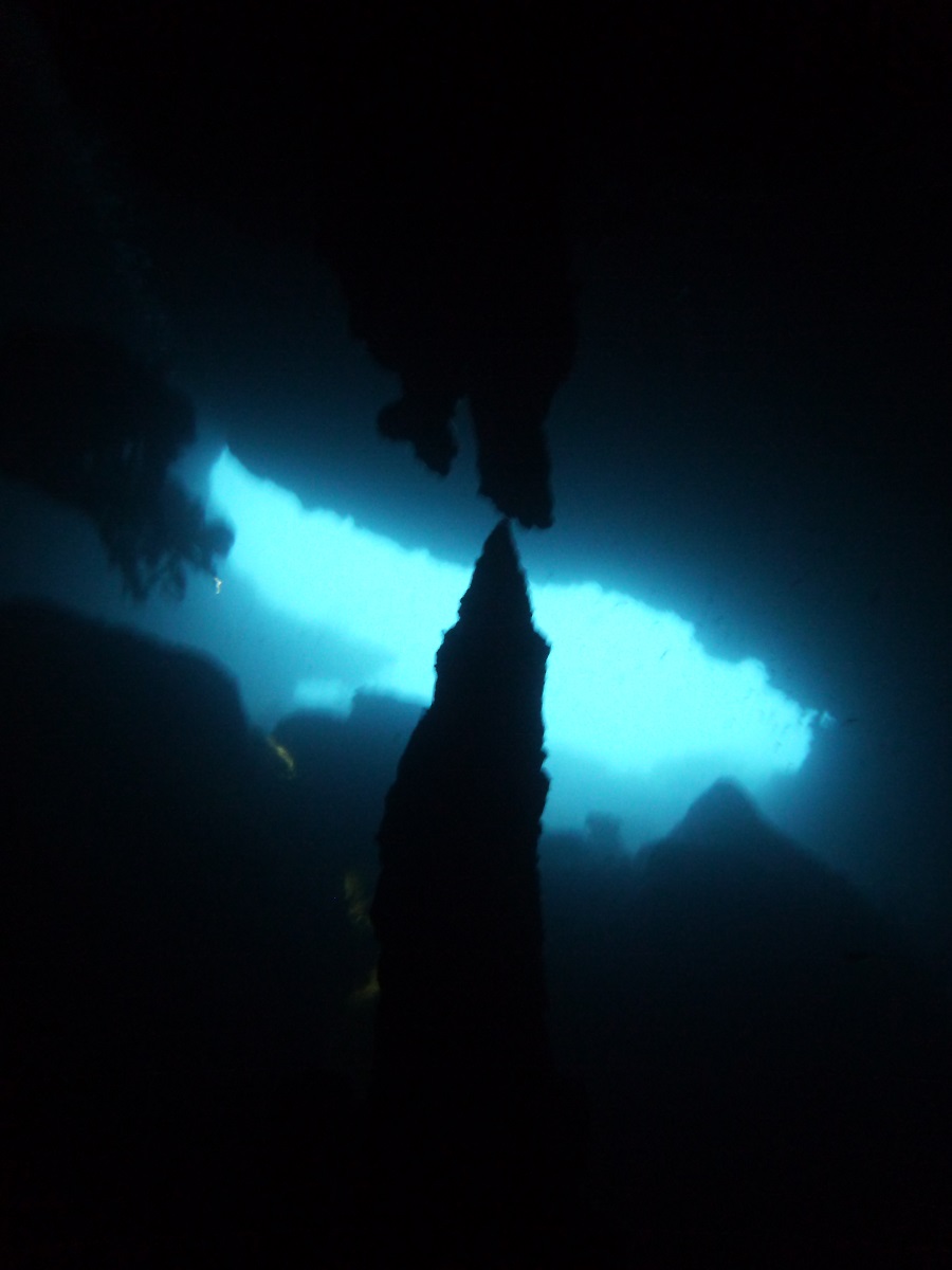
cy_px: 635
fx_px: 1027
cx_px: 476
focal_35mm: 28
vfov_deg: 63.4
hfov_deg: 49.7
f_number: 3.3
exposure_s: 1/6
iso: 400
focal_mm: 4.9
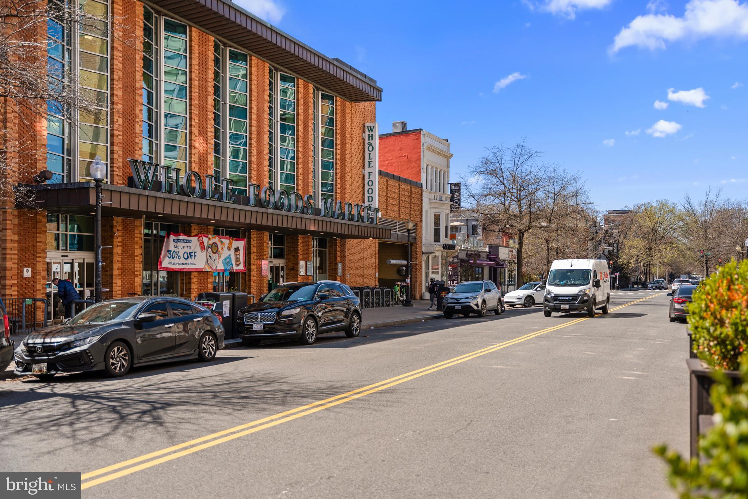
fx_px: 762
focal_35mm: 37
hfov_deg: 52.3
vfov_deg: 36.2
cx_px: 374
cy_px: 250
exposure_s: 1/2500
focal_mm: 36.7
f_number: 2.8
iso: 200
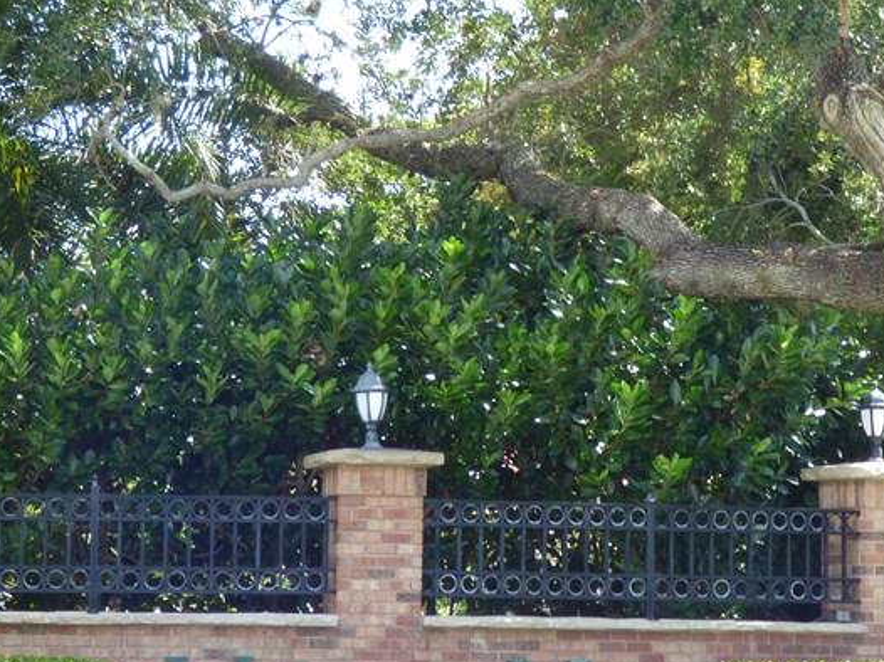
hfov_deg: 10.6
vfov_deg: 7.9
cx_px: 612
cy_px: 296
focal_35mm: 187
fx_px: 4773
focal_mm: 15.97
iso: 100
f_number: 4.7
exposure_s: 1/100
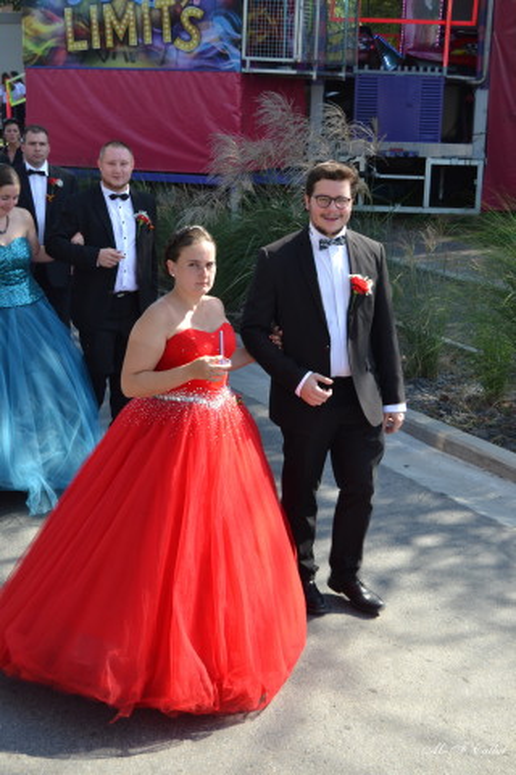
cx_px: 258
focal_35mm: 51
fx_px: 1096
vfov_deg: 38.9
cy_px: 388
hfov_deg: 26.5
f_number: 6.3
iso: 100
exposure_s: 1/160
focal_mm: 34
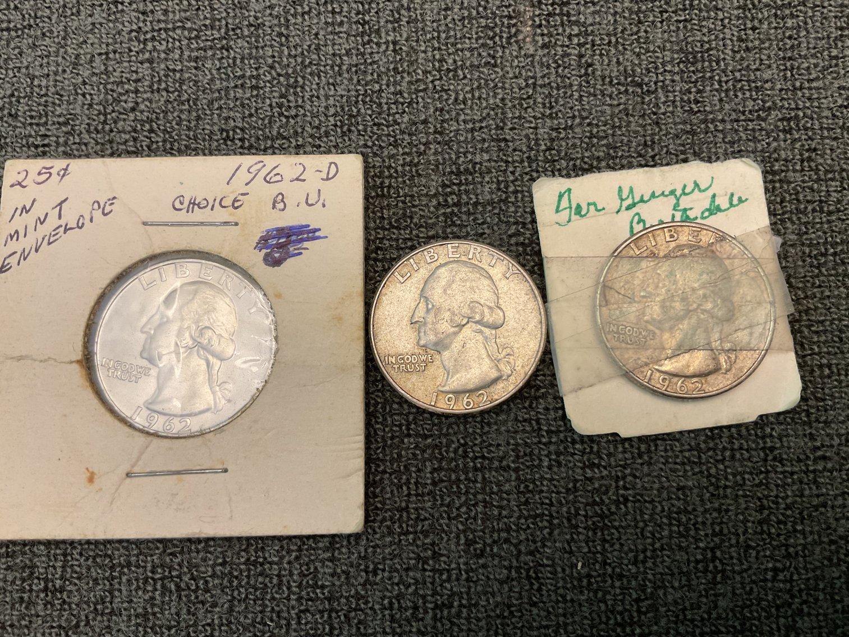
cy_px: 318
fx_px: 711
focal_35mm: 29
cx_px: 424
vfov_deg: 48.2
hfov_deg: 61.7
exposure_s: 1/50
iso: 80
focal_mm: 3
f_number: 1.8
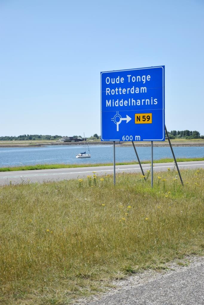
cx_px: 102
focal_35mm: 68
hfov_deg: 20.2
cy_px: 152
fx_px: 574
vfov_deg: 29.9
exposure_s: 1/800
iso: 100
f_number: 4.8
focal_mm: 45
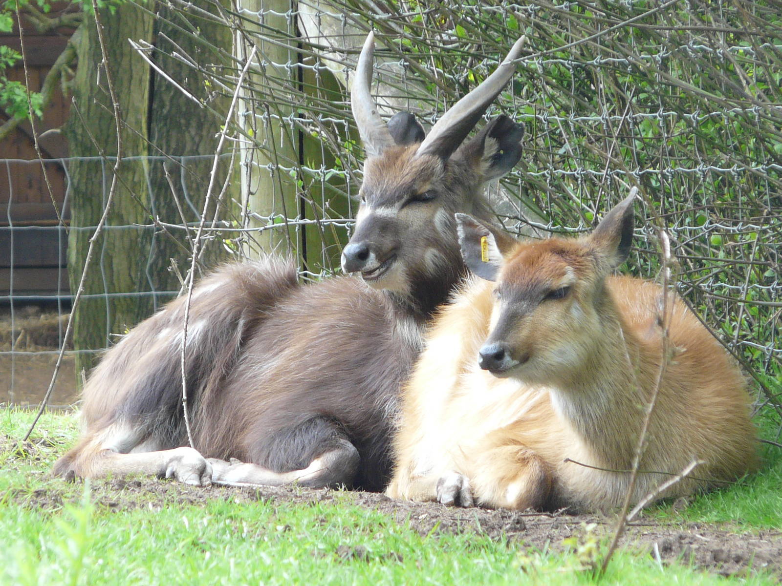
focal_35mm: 446
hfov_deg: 4.4
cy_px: 293
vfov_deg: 3.3
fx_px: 10075
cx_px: 391
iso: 125
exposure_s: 1/80
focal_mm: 45.9
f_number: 3.6
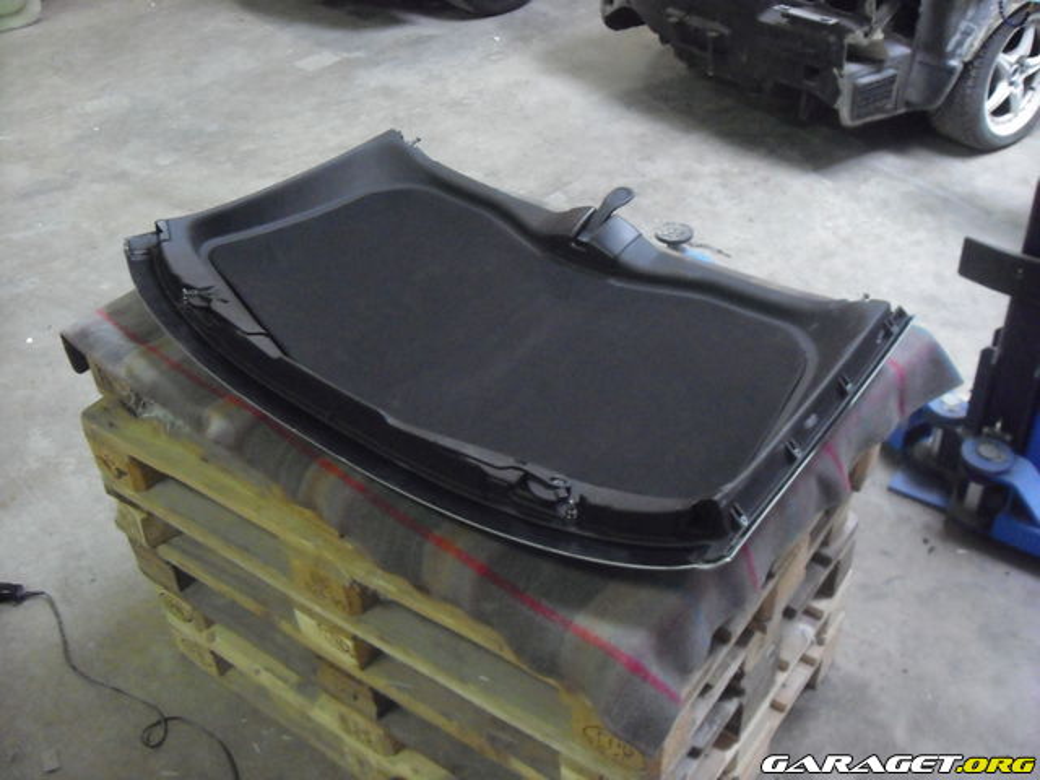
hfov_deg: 50.1
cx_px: 520
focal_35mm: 37
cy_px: 390
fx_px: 1112
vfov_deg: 38.7
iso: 800
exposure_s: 1/30
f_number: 2.7
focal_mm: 6.2
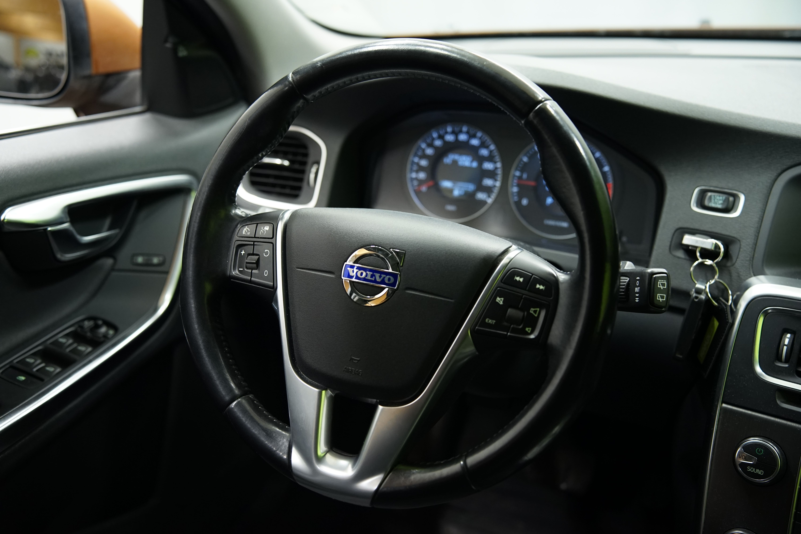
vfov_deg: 33.4
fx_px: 890
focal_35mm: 40
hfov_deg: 48.5
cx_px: 400
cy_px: 267
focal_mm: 40
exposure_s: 1/40
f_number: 2.8
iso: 1250
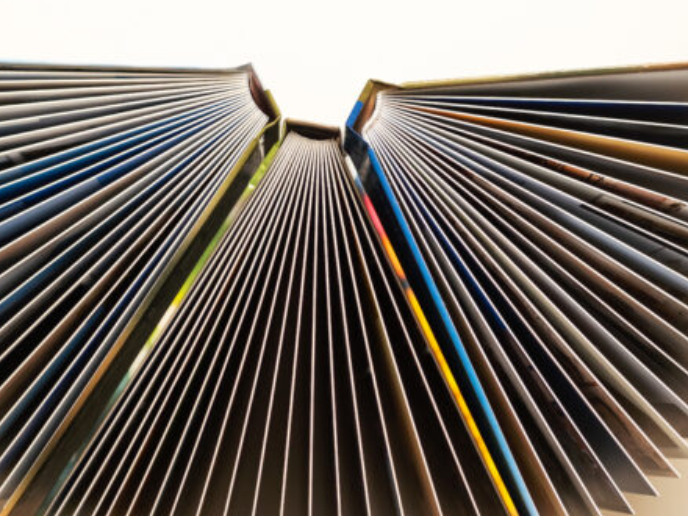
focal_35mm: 84
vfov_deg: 17.6
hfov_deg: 23.3
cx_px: 289
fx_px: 1670
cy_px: 266
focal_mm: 50
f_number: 2.8
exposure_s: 1/80
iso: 200
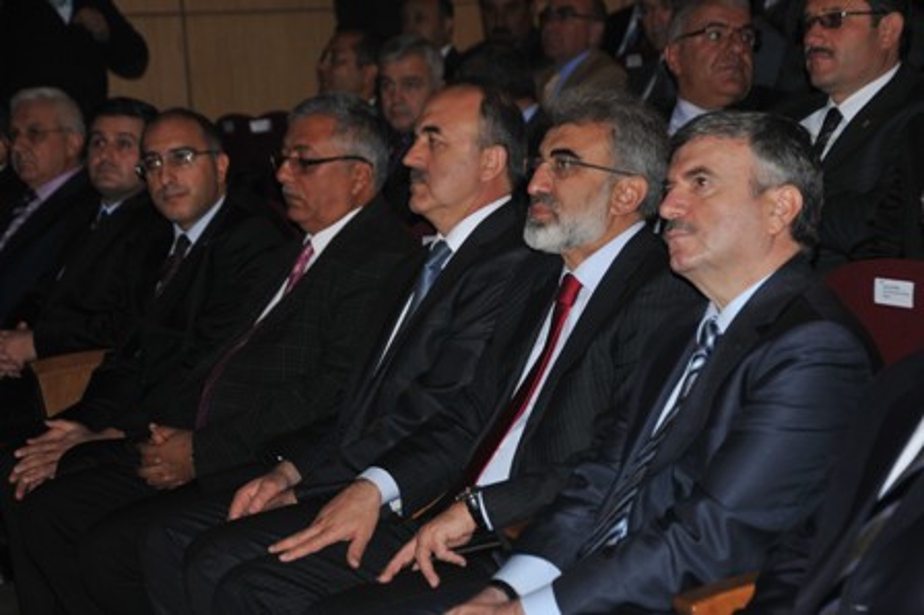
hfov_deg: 20.6
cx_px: 462
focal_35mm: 99
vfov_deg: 13.8
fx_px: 2539
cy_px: 308
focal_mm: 66
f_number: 5.3
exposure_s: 1/60
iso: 320
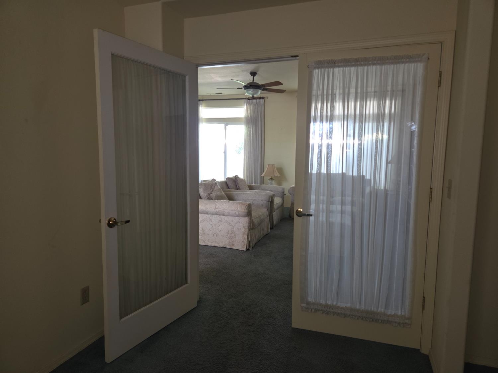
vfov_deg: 58.9
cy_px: 186
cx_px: 249
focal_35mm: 23
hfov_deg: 73.9
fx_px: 331
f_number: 1.8
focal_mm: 5.4
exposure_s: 1/15
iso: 1600
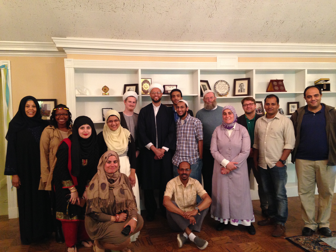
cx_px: 168
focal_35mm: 33
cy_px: 126
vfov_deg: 42.9
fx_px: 320
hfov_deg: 55.4
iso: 250
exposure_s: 1/20
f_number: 2.4
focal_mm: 4.12
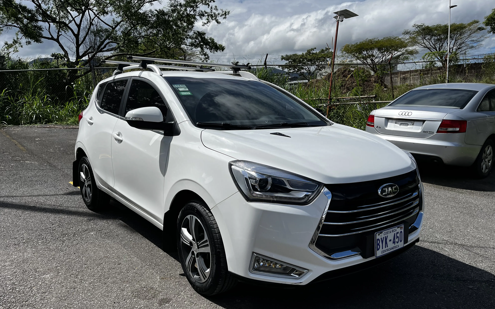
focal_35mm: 28
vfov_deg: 44.3
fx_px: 378
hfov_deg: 66.5
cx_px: 247
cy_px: 187
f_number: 1.6
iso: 50
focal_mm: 5.1
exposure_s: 1/6173
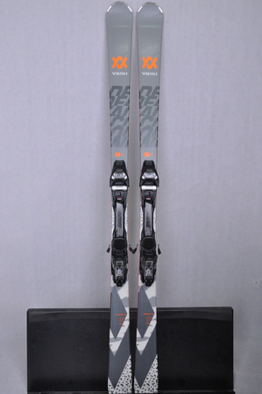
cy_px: 197
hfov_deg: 39.9
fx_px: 361
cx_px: 131
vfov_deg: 57.3
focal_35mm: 33
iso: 3200
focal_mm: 22
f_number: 8
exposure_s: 1/125
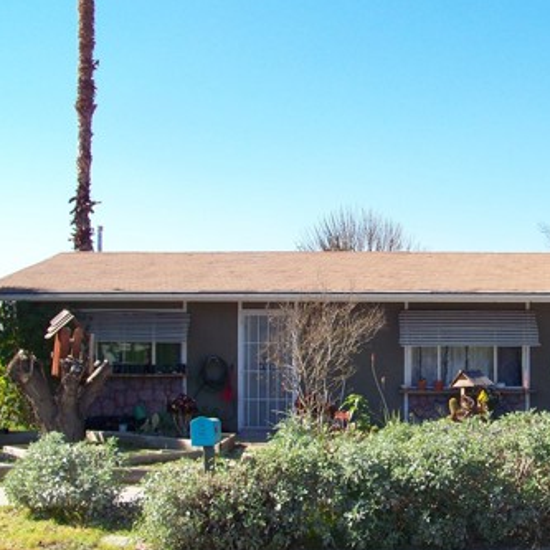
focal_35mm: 56
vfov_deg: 30.5
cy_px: 301
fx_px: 1007
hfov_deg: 30.2
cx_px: 383
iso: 64
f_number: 3.6
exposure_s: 1/400
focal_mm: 5.85
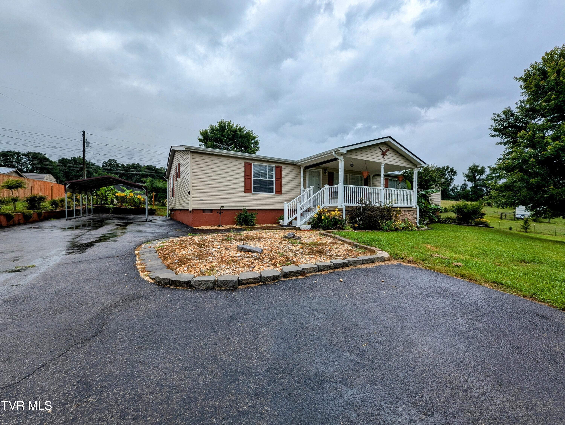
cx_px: 282
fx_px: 212
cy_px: 212
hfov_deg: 106.1
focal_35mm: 13
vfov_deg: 90.0
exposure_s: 1/1131
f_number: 2.2
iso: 46
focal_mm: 1.95
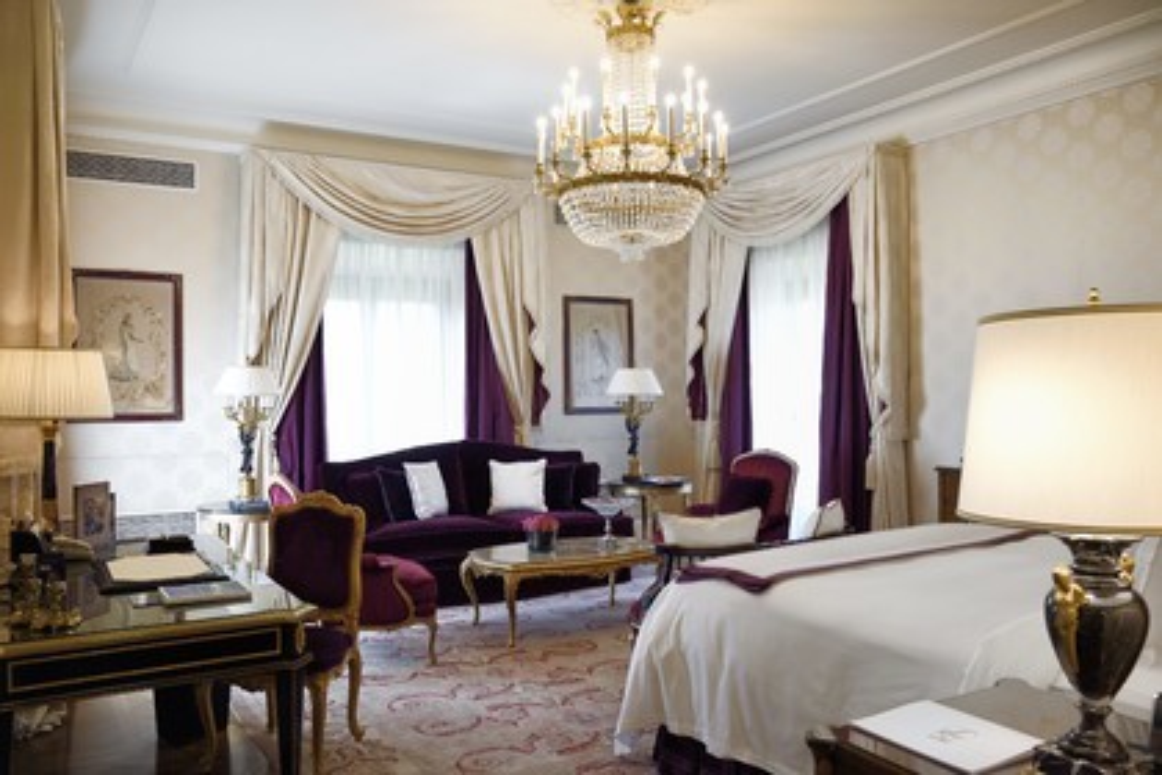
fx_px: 968
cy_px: 388
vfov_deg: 43.6
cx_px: 581
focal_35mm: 30
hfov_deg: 61.9
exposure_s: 1/80
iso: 800
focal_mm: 30
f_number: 8
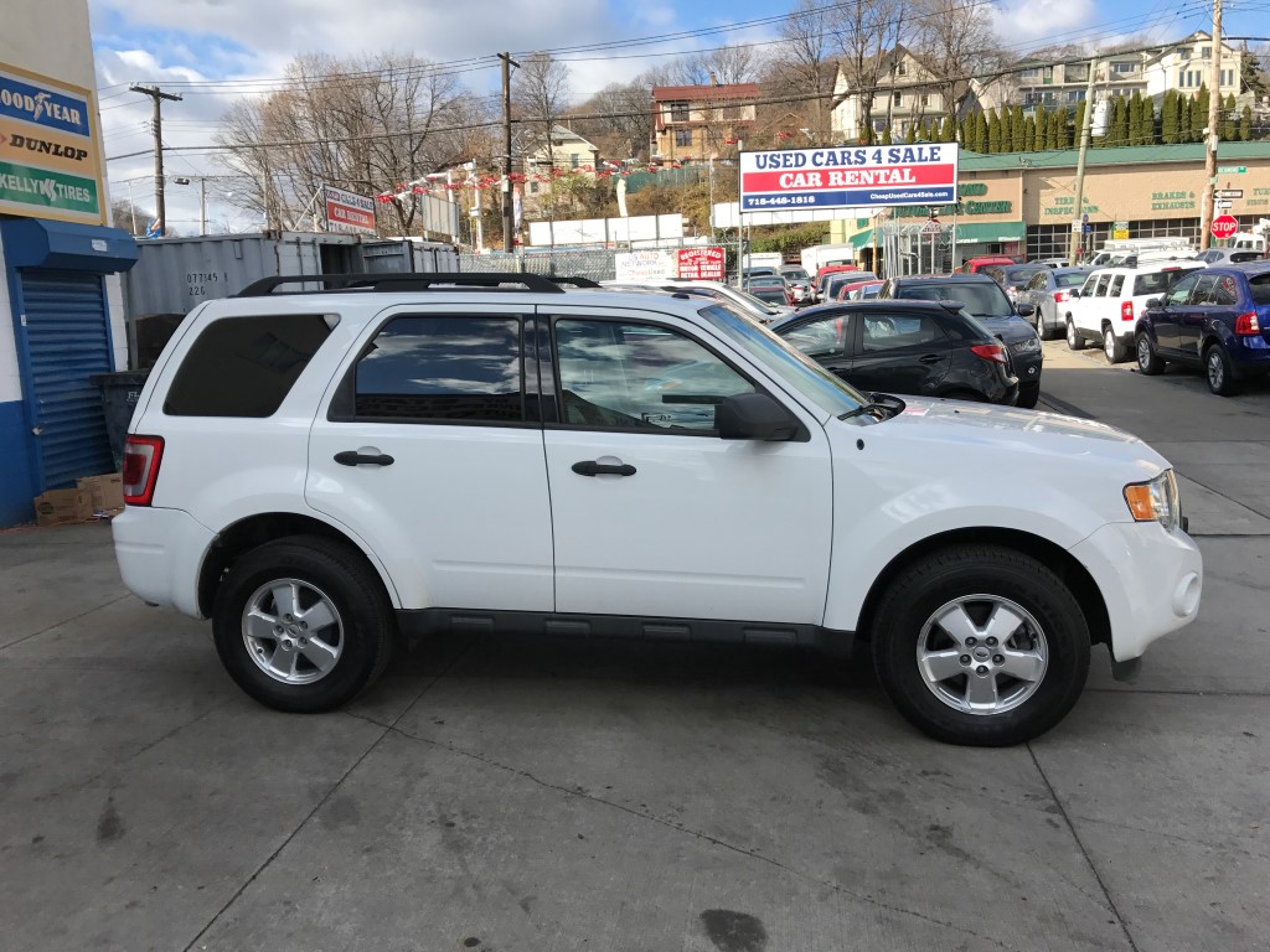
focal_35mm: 28
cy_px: 476
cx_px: 635
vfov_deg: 49.7
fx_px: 1027
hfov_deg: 63.4
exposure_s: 1/1546
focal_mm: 3.99
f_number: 1.8
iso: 20
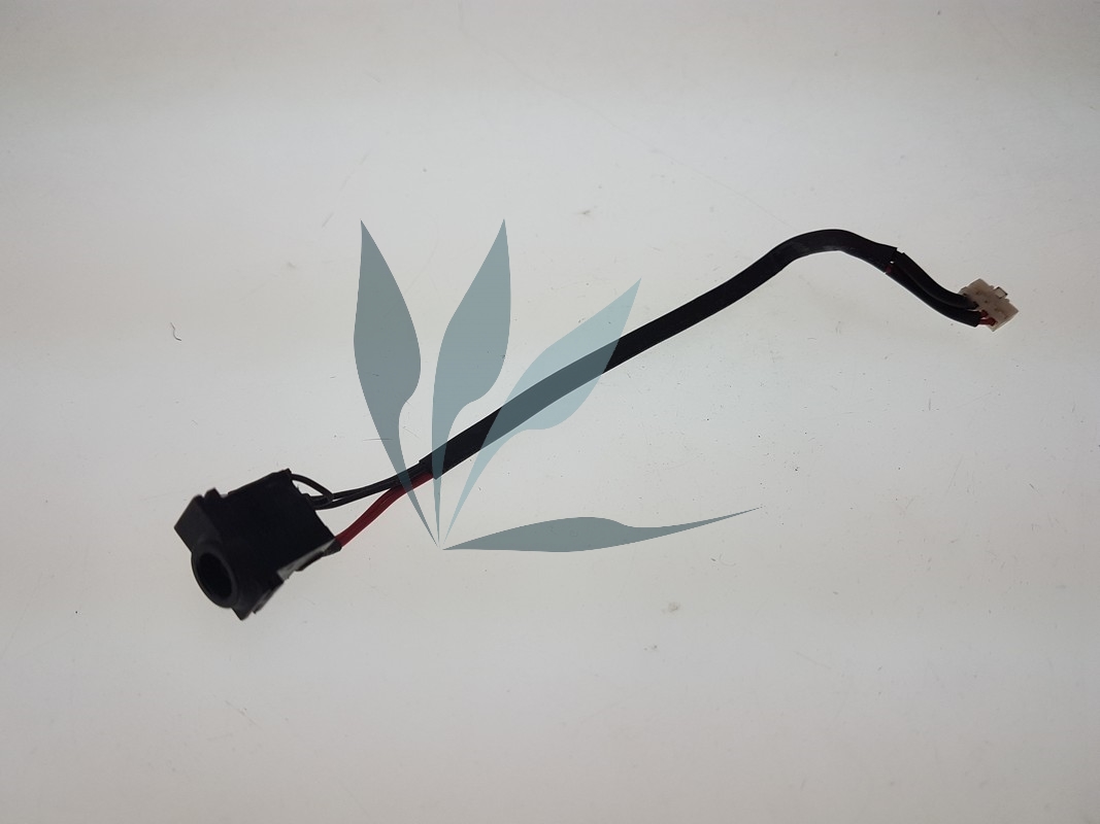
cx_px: 550
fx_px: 826
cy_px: 412
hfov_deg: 67.3
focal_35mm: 26
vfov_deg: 53.1
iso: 40
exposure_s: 1/487
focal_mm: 4.2
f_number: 1.7
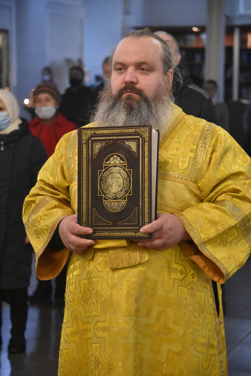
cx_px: 126
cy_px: 188
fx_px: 1254
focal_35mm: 120
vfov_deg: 17.1
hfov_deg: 11.4
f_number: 4
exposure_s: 1/125
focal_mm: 80
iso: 12800
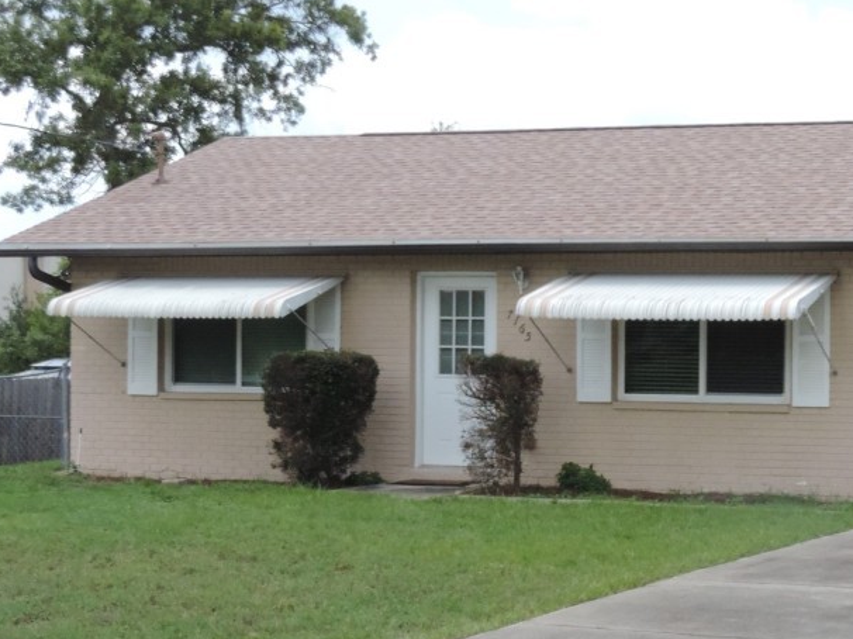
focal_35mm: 93
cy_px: 428
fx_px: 2291
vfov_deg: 15.8
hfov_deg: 20.8
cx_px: 691
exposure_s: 1/2000
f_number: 3.7
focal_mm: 9.8
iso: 500
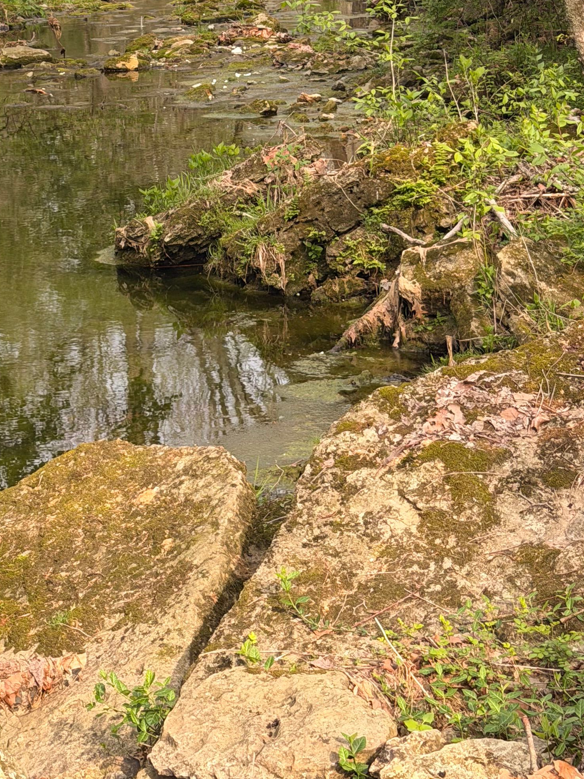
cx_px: 213
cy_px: 89
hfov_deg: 15.1
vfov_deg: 19.7
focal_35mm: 98
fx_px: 2205
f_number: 1.78
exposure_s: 1/939
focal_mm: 6.76
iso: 64
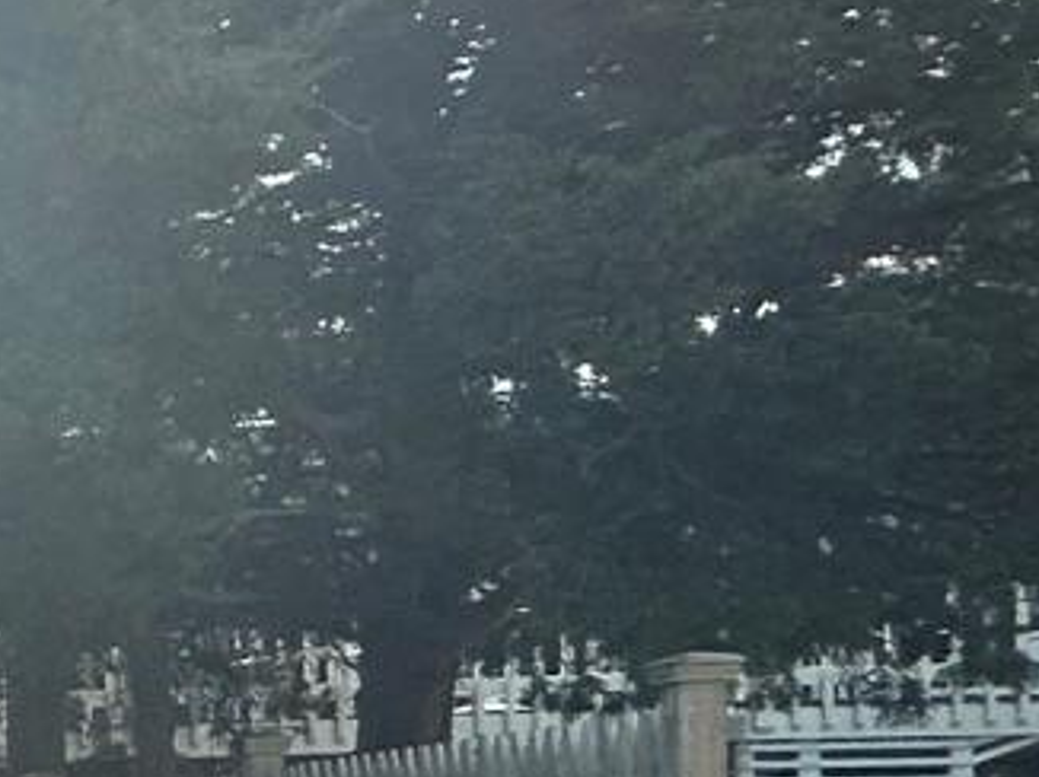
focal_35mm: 88
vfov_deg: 16.2
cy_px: 898
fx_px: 2639
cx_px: -1810
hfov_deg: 12.7
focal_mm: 2.22
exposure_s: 1/1233
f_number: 2.2
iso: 50
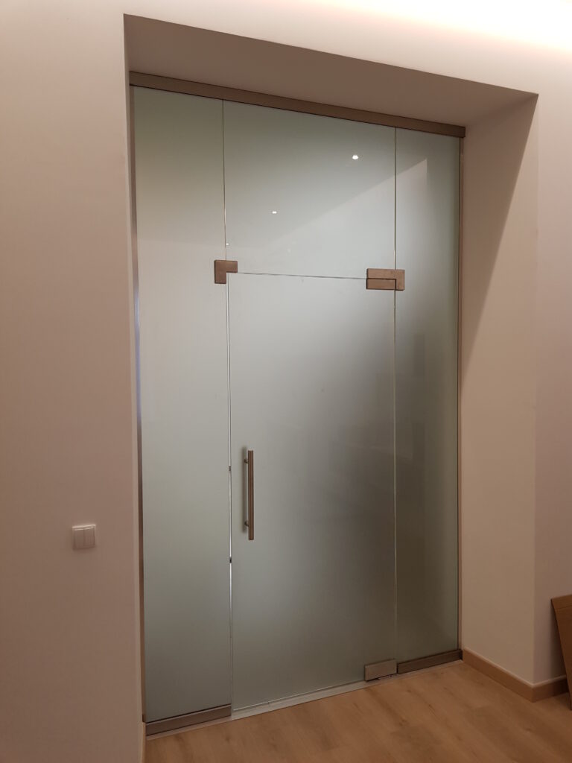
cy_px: 382
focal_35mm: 26
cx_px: 286
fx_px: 573
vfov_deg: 67.3
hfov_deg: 53.1
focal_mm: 4.2
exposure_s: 1/50
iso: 80
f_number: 1.7
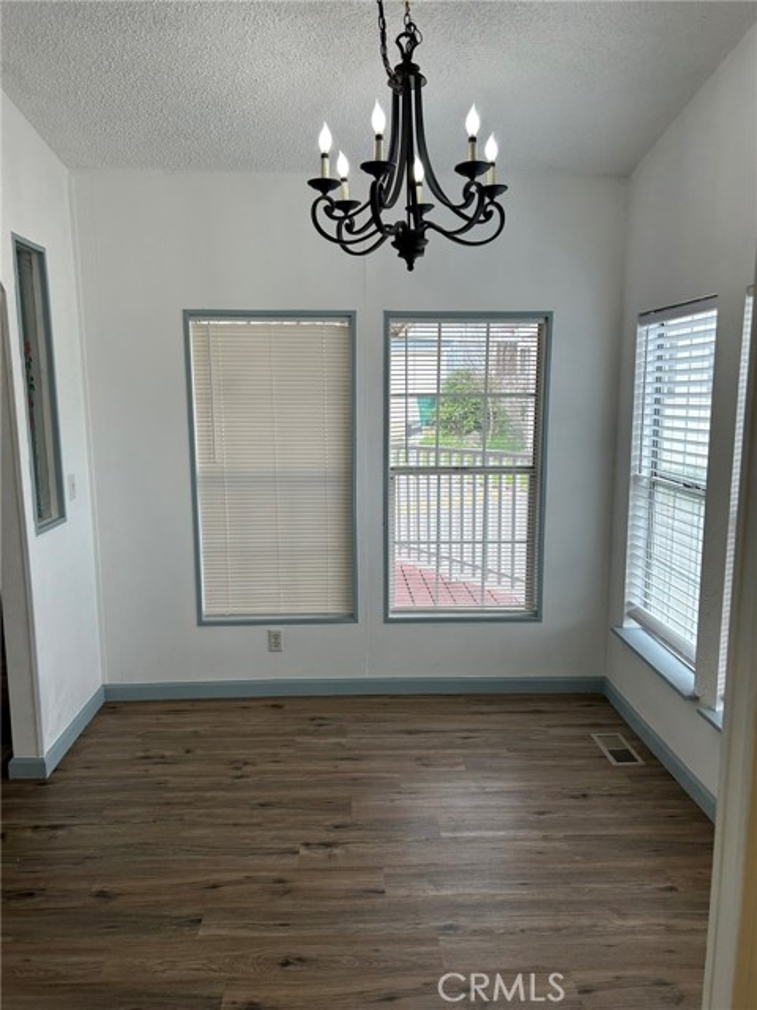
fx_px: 758
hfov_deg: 53.1
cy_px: 505
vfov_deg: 67.3
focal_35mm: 26
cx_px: 378
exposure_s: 1/332
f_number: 1.5
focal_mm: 5.7
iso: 50
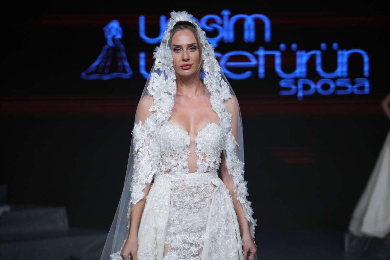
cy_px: 130
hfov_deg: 15.3
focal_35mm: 134
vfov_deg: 10.2
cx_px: 195
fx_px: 1452
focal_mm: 134
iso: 4000
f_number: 4
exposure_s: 1/8000
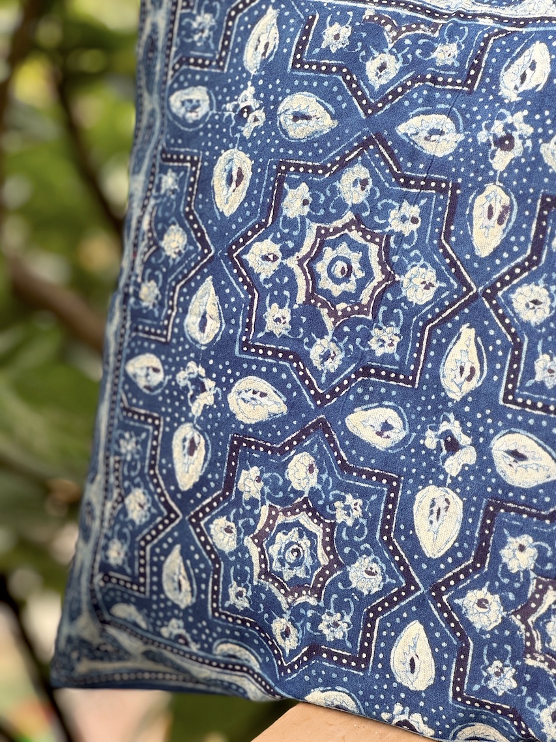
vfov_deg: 25.3
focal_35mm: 77
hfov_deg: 19.1
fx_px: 1650
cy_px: 371
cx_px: 278
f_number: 2.8
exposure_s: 1/99
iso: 100
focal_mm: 9
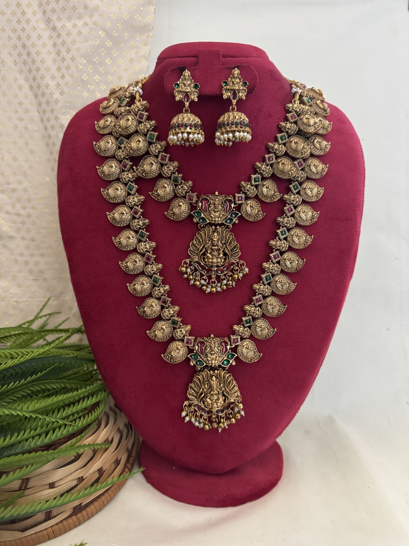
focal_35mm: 24
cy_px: 273
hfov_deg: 56.8
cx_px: 204
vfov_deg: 71.6
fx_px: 378
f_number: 1.78
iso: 800
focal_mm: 6.76
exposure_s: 1/54
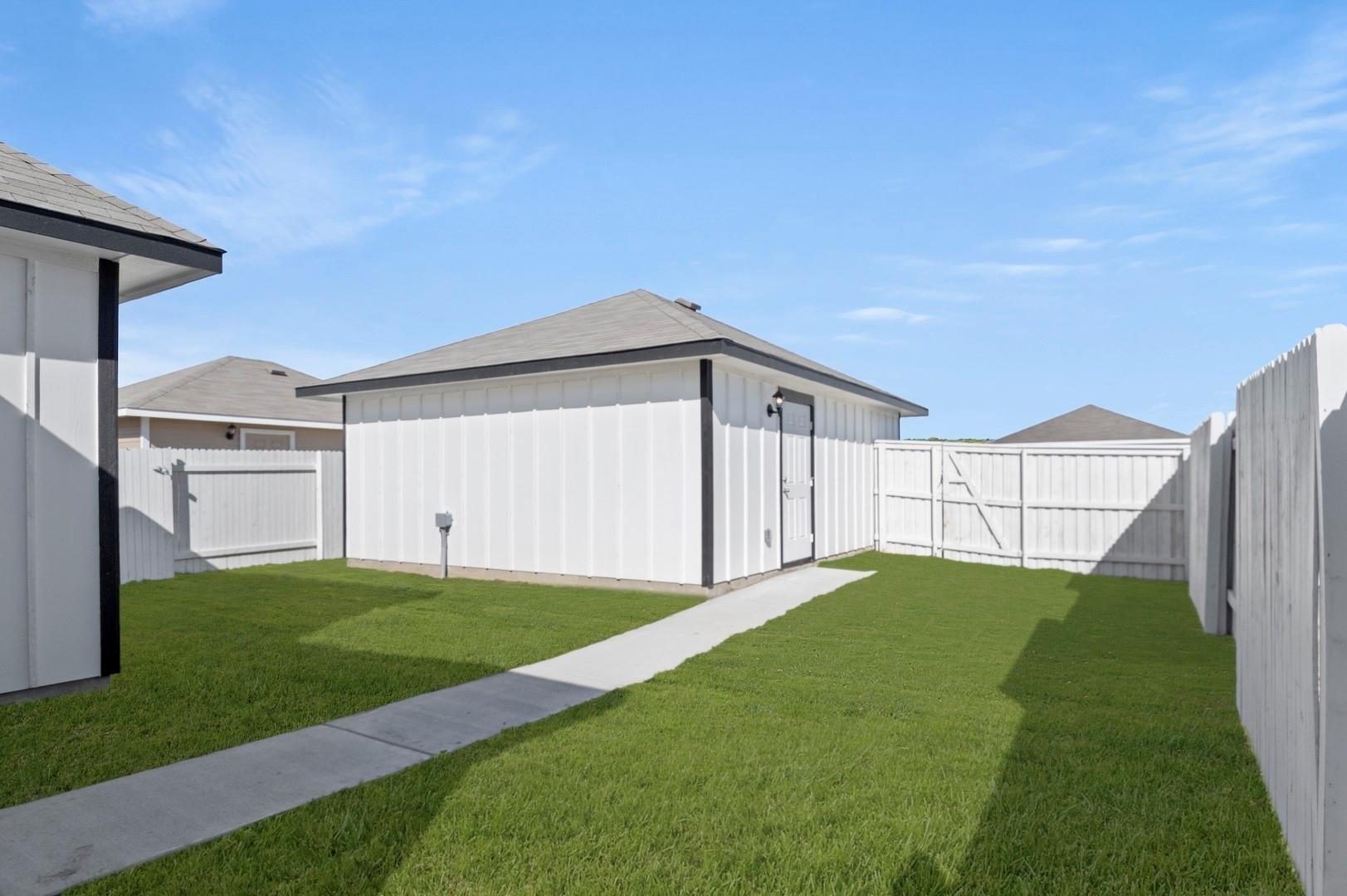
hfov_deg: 53.2
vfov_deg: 36.8
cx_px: 674
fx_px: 1346
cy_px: 448
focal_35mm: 36
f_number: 8
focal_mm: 24
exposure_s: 1/640
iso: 400
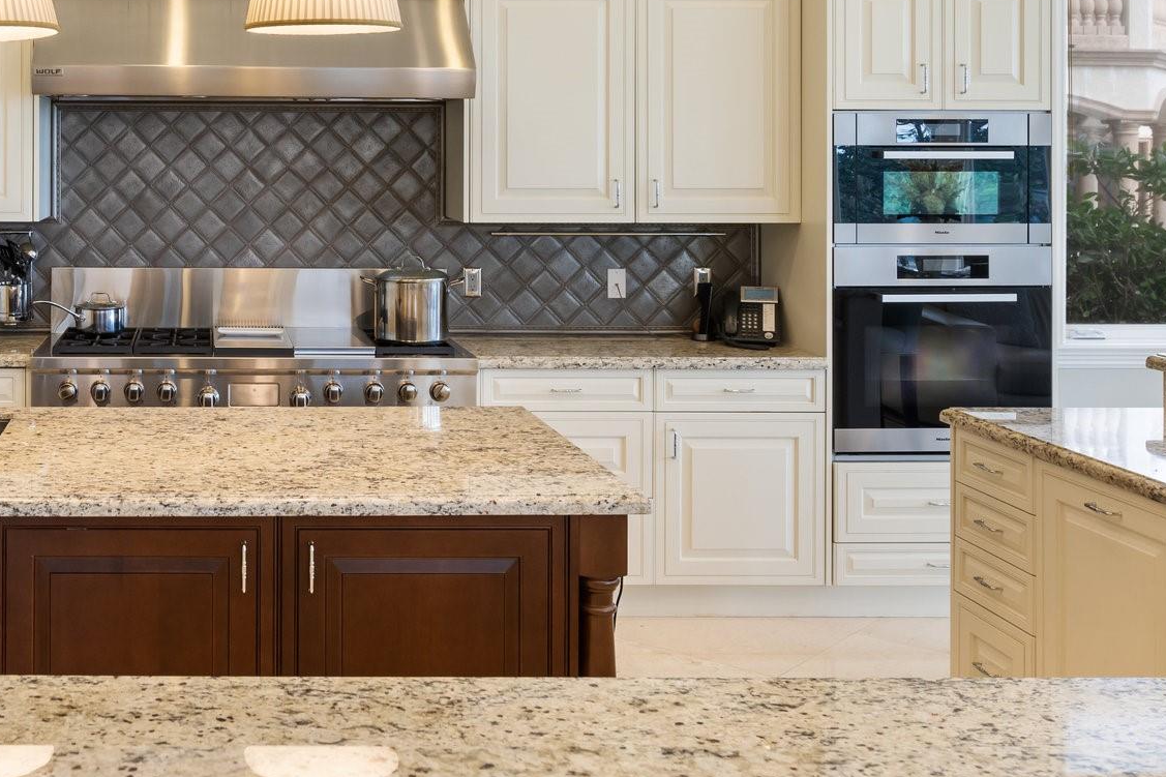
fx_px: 1490
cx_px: 218
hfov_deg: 40.8
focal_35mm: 46
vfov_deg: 28.6
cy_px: 150
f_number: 7.1
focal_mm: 18
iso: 250
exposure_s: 1/15
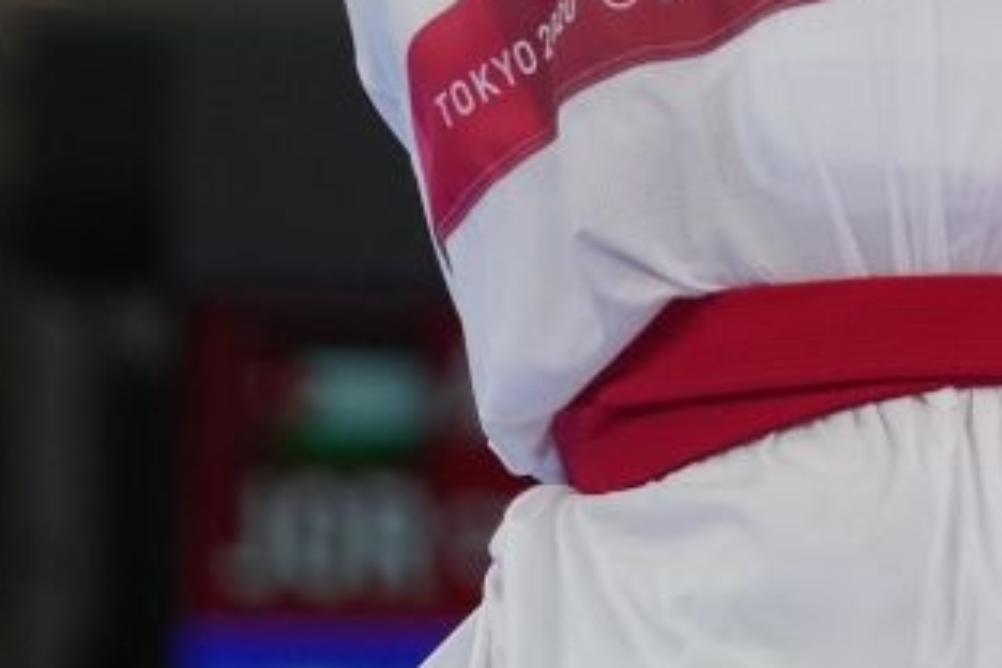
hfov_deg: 2.0
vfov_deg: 1.3
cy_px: -690
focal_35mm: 1028
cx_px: 1635
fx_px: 28610
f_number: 2.8
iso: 500
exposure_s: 1/1000
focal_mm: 178
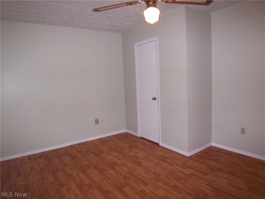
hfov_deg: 73.9
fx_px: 176
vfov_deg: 58.9
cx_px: 132
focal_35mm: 23
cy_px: 100
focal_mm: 3.8
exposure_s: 1/30
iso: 200
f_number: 2.8
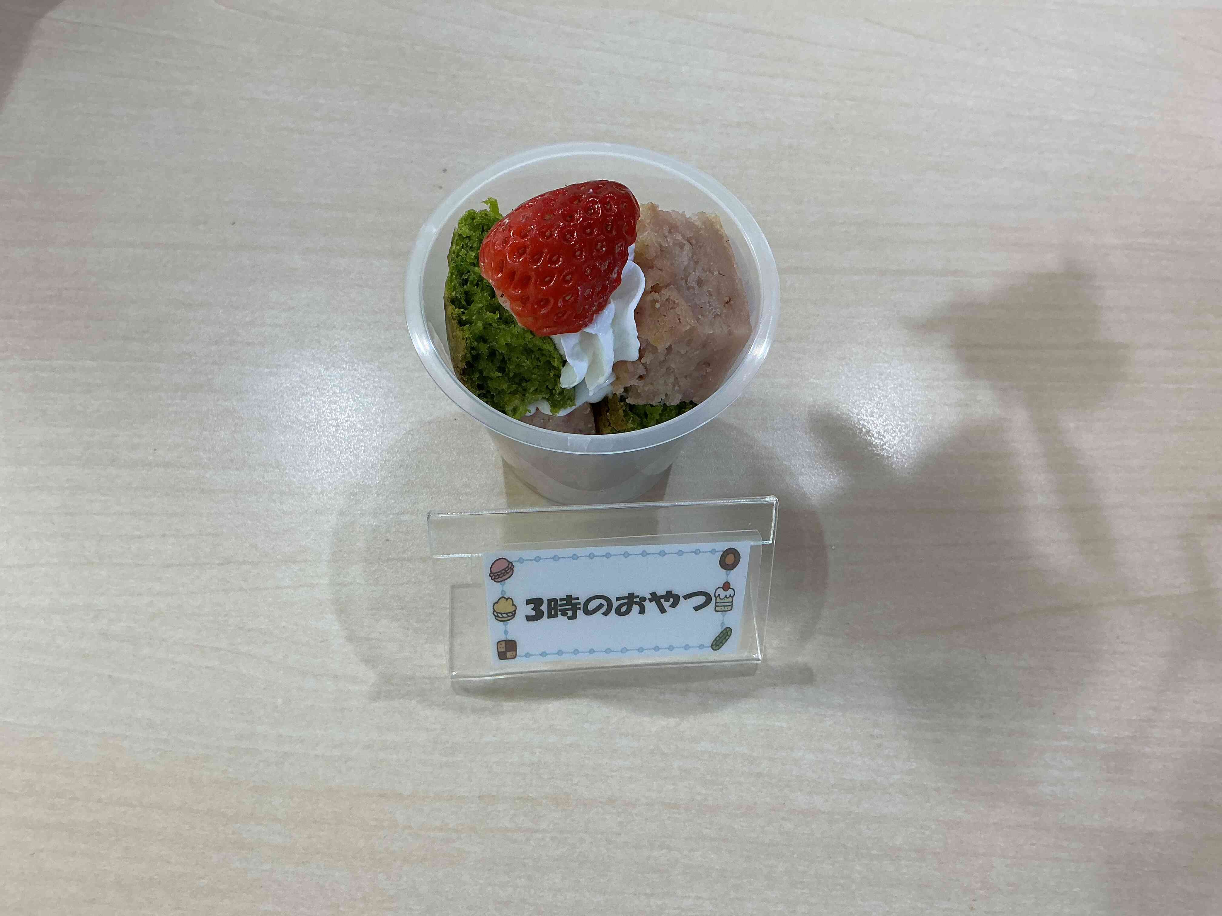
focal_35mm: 29
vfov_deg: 48.2
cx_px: 611
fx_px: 1024
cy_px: 458
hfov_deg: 61.7
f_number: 1.8
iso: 50
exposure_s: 1/60
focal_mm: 3
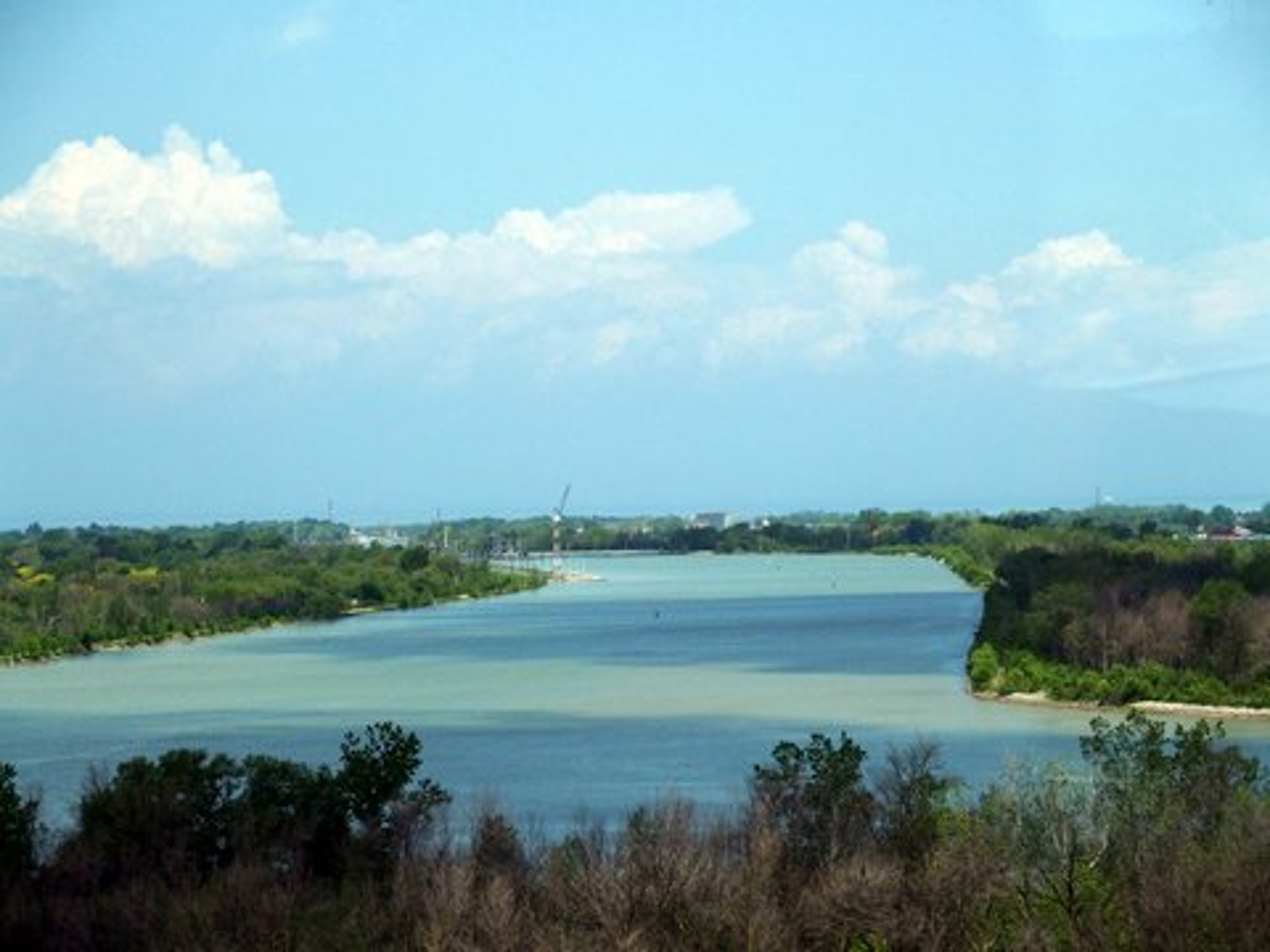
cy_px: 476
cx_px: 635
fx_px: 4549
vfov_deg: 12.0
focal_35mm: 124
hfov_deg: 15.9
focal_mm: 26.2
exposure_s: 1/320
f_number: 3.5
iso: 100
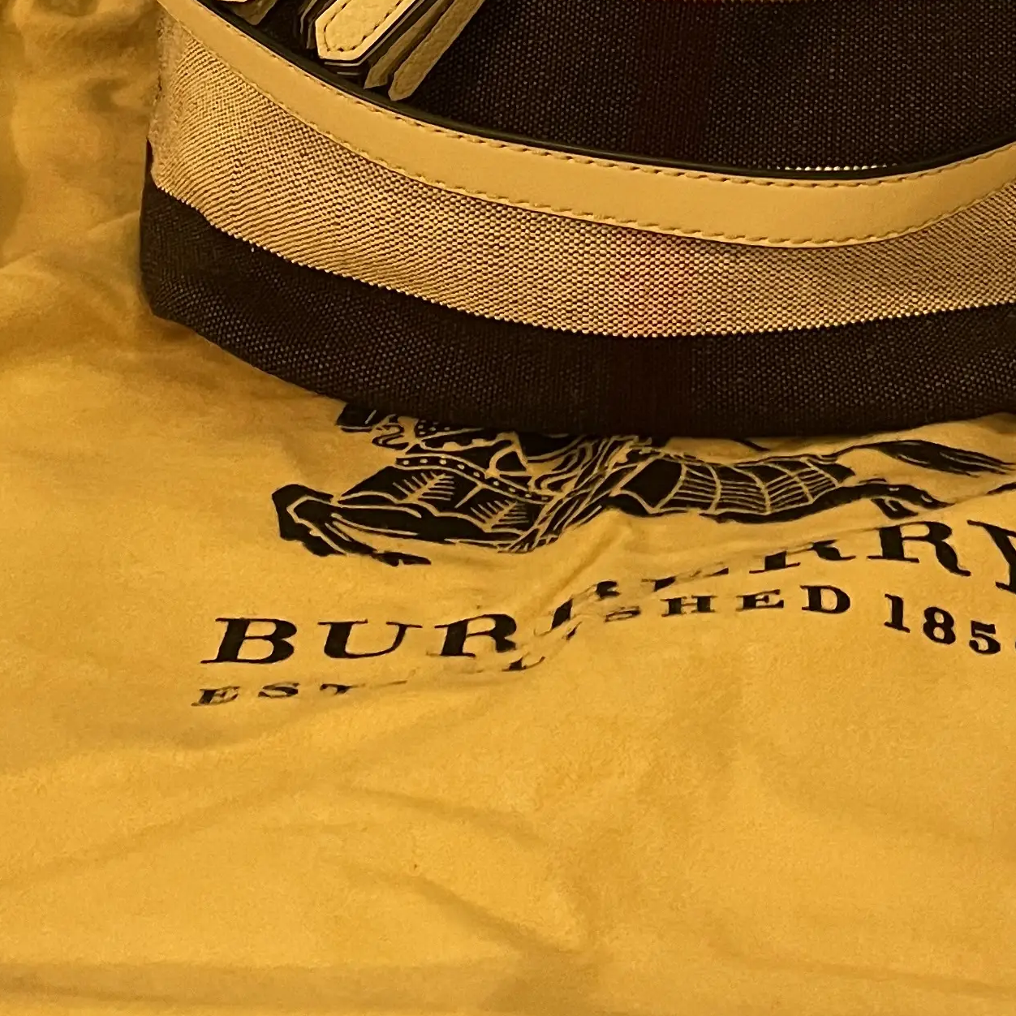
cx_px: 671
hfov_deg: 23.3
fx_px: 2457
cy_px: -220
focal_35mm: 74
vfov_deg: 21.6
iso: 400
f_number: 1.6
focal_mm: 4.2
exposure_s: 1/50
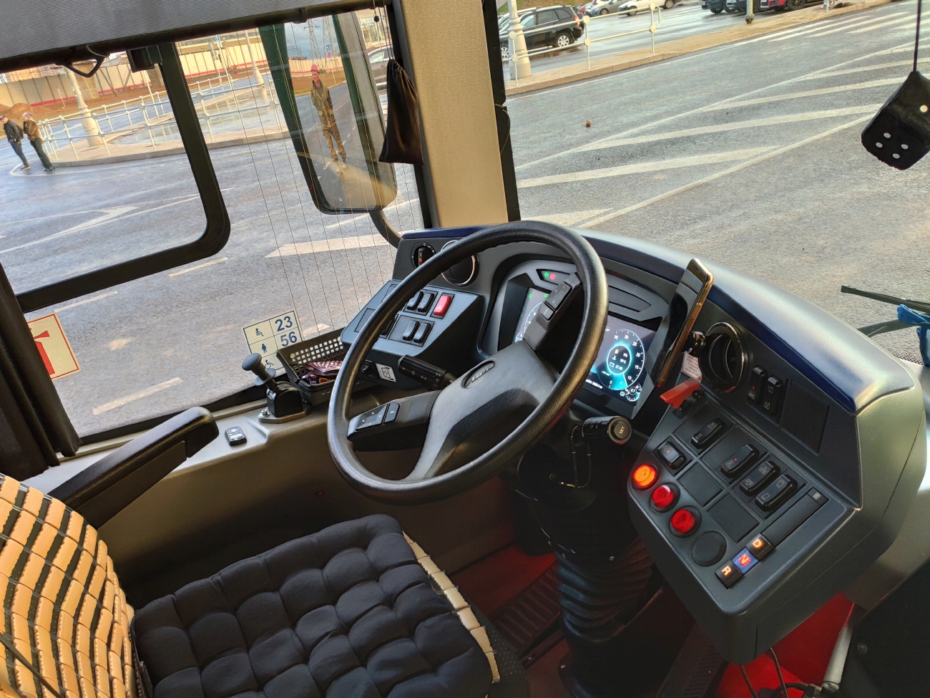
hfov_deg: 67.3
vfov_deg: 53.1
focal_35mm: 26
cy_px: 349
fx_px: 699
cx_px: 465
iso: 449
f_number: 1.75
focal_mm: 4.77
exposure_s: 1/40
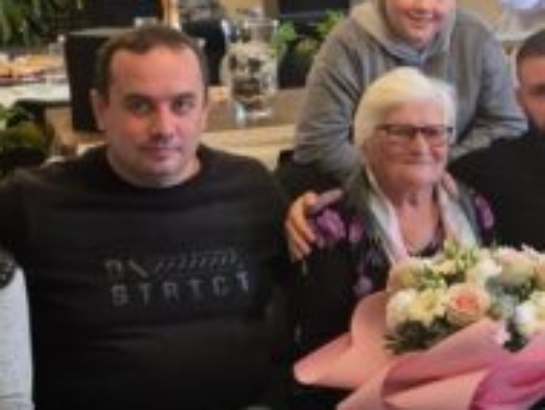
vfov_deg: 20.1
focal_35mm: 73
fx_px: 1150
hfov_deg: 25.8
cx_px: 490
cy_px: 150
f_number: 1.8
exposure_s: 1/100
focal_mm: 5.4
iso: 640
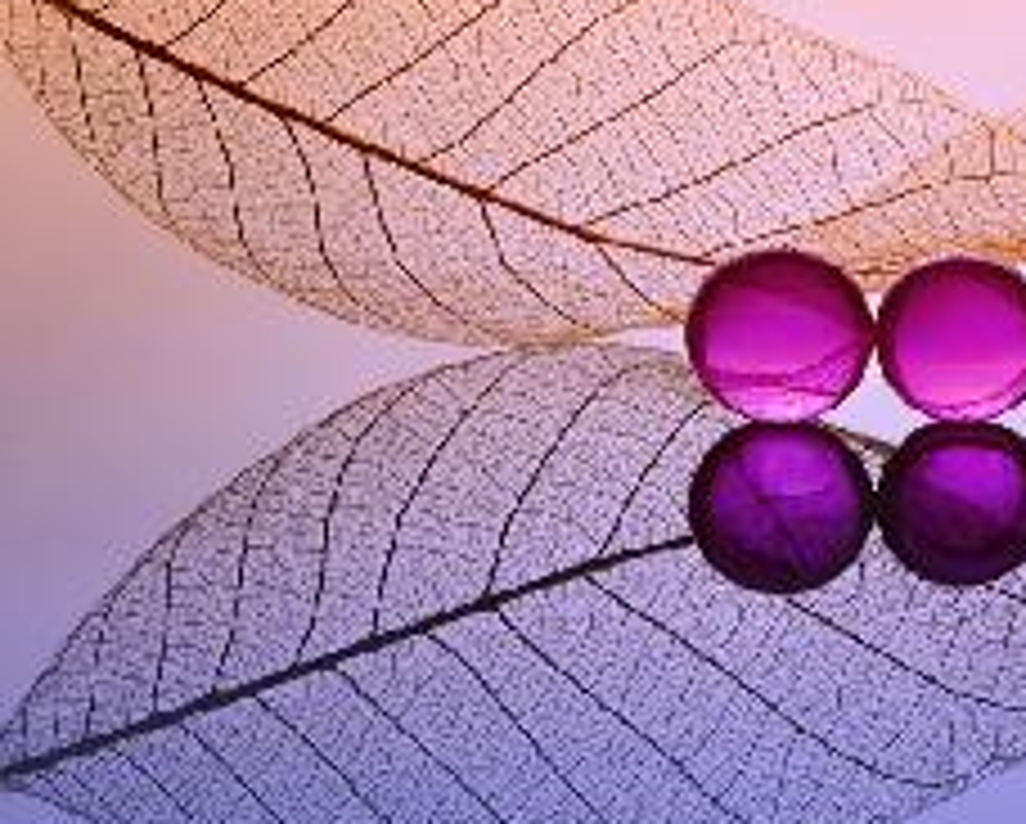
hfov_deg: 6.6
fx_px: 8845
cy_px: 385
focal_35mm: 291
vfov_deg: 5.3
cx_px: 720
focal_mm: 105
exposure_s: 1/3
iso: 200
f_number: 16
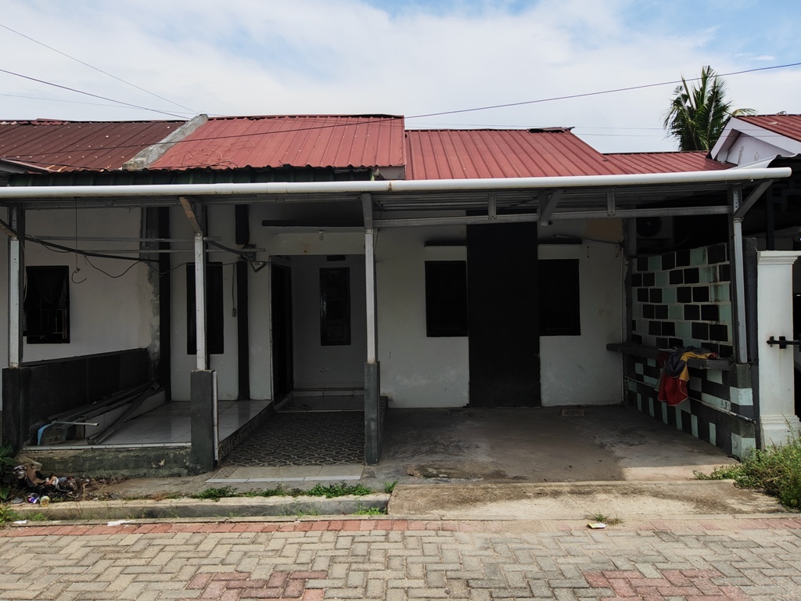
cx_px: 400
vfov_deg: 51.4
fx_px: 625
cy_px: 300
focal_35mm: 27
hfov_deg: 65.3
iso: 50
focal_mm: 5.53
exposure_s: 1/2700
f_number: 1.8
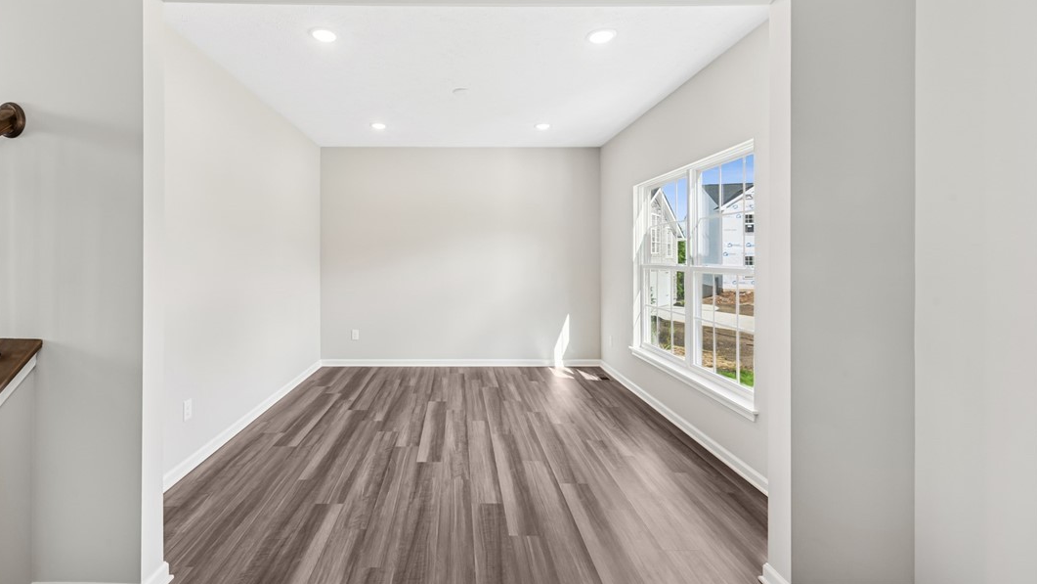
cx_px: 509
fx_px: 412
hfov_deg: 103.0
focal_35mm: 15
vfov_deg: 70.4
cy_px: 267
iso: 100
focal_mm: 14
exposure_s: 1/15
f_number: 11
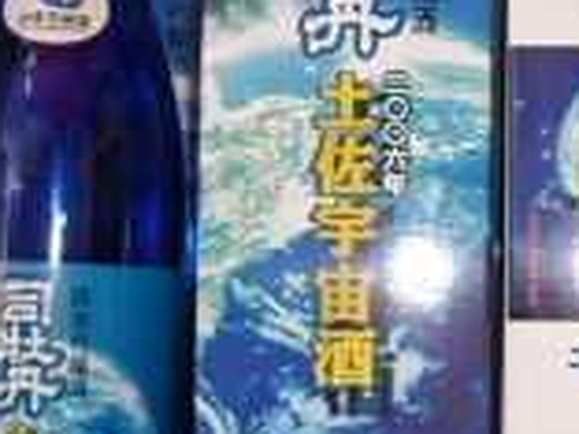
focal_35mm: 89
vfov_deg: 16.6
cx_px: 479
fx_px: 1489
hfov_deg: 21.7
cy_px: 193
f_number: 2.7
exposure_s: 1/60
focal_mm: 6.2
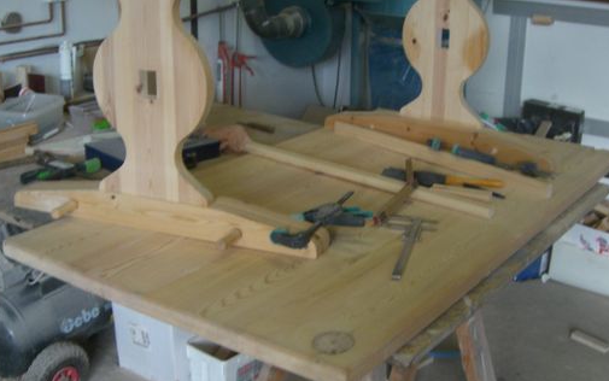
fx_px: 847
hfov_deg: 39.6
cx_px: 315
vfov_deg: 25.4
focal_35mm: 51
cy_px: 192
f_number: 2.7
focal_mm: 6.2
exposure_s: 1/100
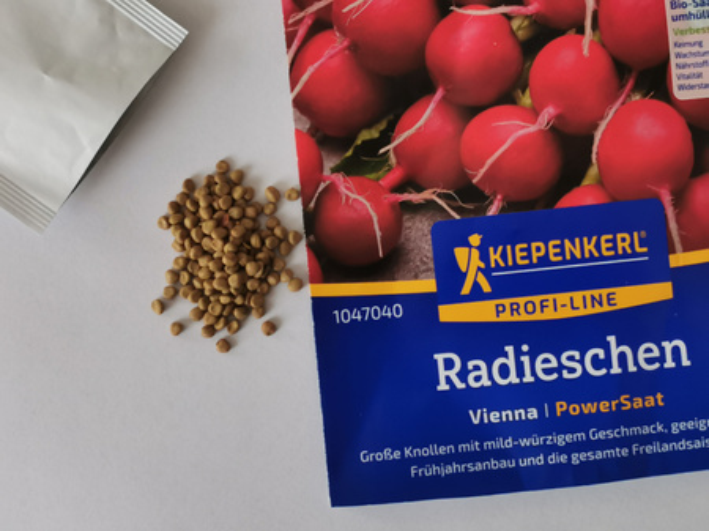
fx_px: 1494
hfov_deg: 26.7
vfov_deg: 20.1
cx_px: 354
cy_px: 266
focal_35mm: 73
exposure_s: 1/100
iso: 160
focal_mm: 5.56
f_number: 1.6
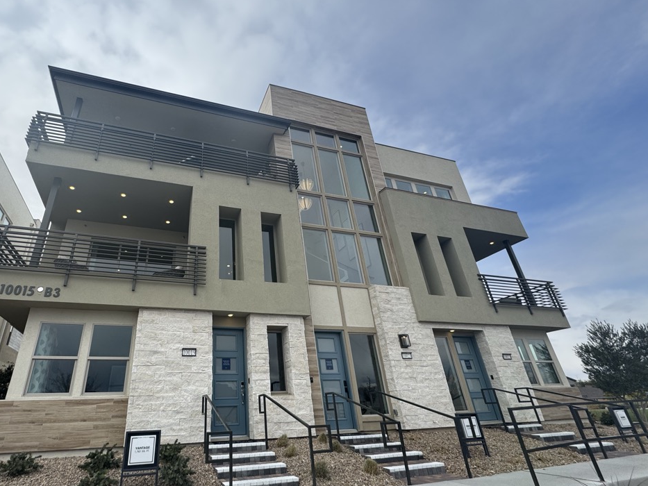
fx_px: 337
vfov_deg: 71.6
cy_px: 249
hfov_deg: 86.3
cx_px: 249
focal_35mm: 18
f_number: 2.2
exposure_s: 1/858
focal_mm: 2.22
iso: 50
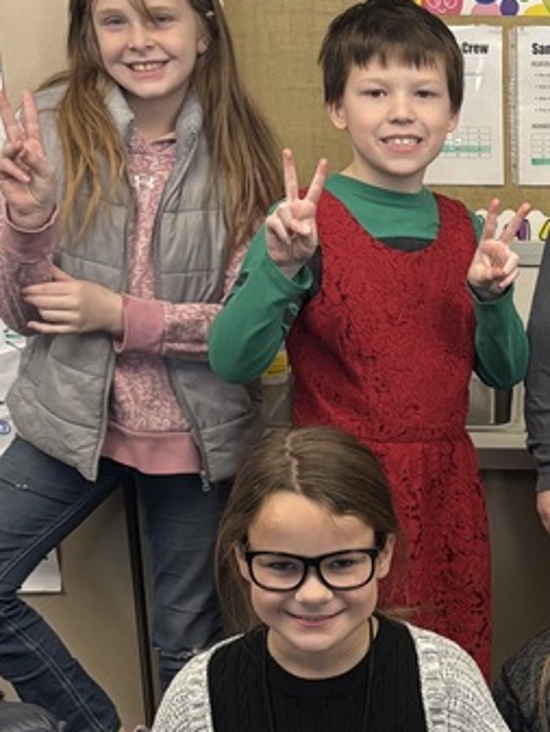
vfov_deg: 24.1
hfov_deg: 18.0
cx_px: 598
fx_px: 1673
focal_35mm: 79
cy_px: 634
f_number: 1.6
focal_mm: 5.96
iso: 200
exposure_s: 1/60
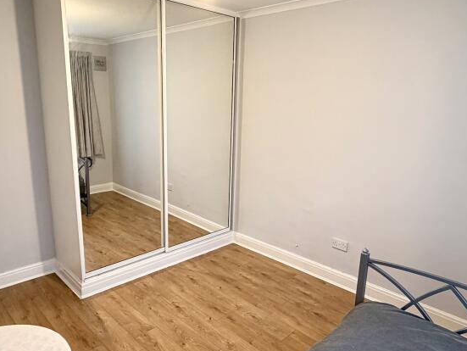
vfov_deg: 53.1
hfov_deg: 67.3
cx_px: 228
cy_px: 181
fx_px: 351
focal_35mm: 26
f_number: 2.2
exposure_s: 1/50
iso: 200
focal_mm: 2.22
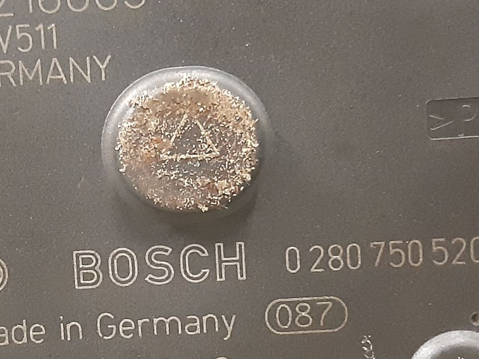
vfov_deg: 24.7
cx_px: 141
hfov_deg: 32.3
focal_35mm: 59
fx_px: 816
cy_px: 229
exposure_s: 1/25
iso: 640
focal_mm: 3.93
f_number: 1.7
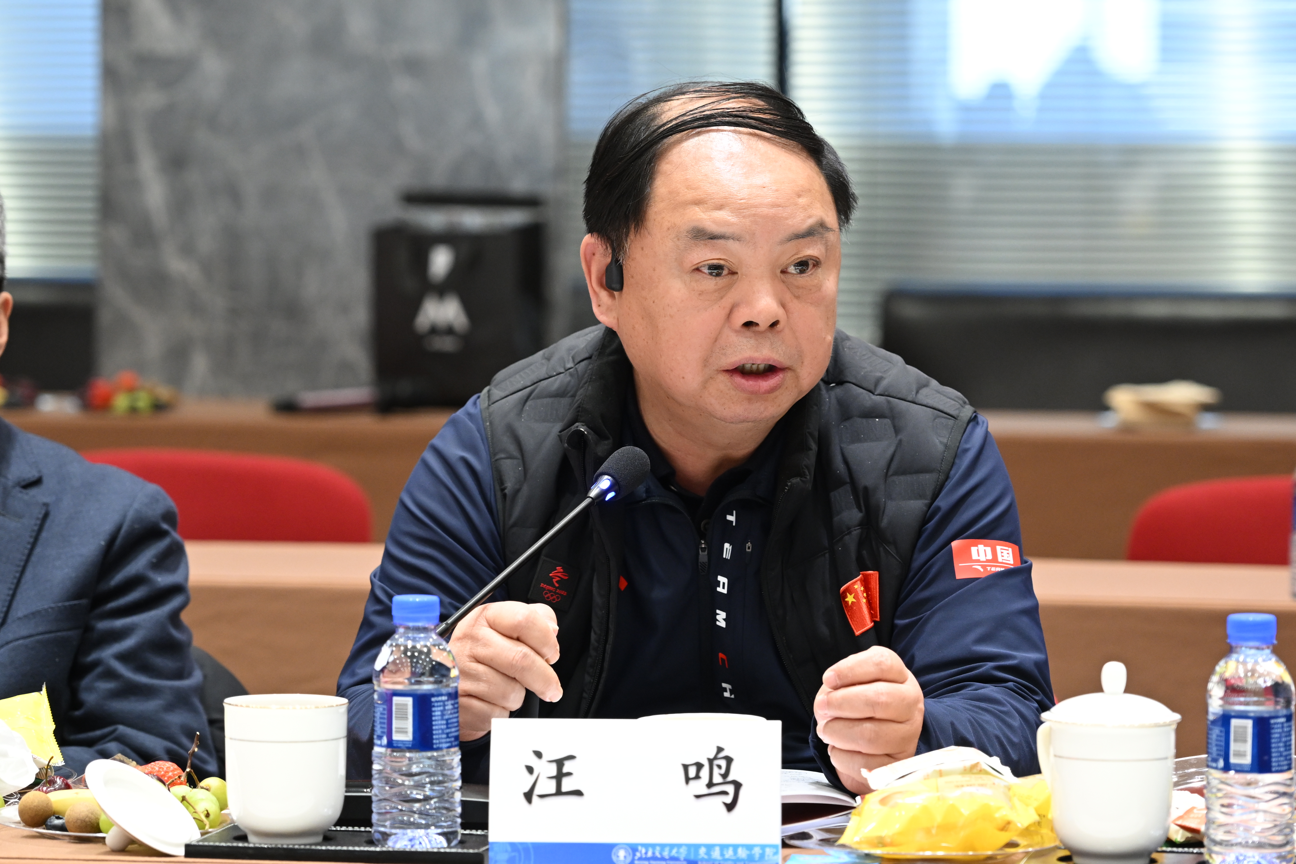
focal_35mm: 165
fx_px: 5940
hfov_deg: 12.5
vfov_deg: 8.3
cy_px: 432
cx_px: 648
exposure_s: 1/125
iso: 1250
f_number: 4
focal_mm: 110
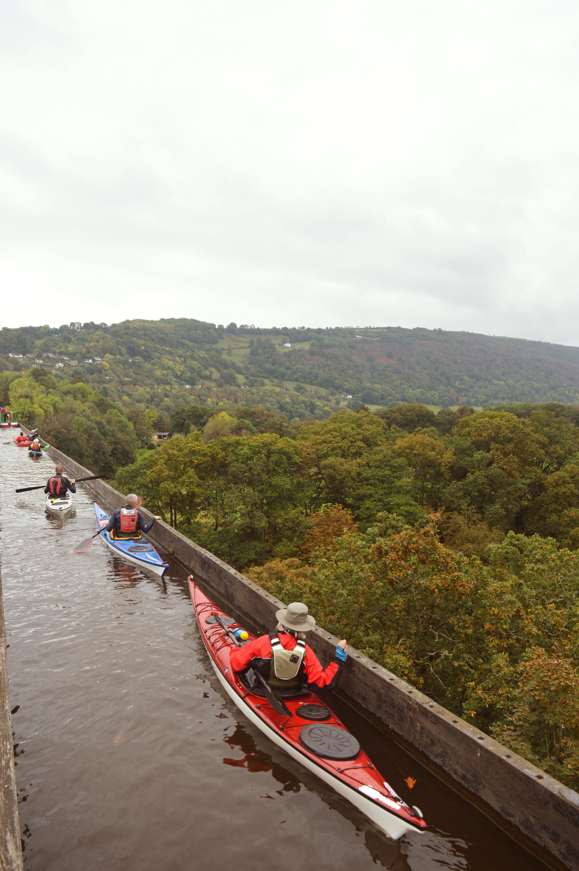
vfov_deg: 67.4
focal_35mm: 27
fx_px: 653
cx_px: 290
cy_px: 436
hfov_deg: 47.8
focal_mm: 18
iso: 160
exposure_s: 1/125
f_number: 5.6
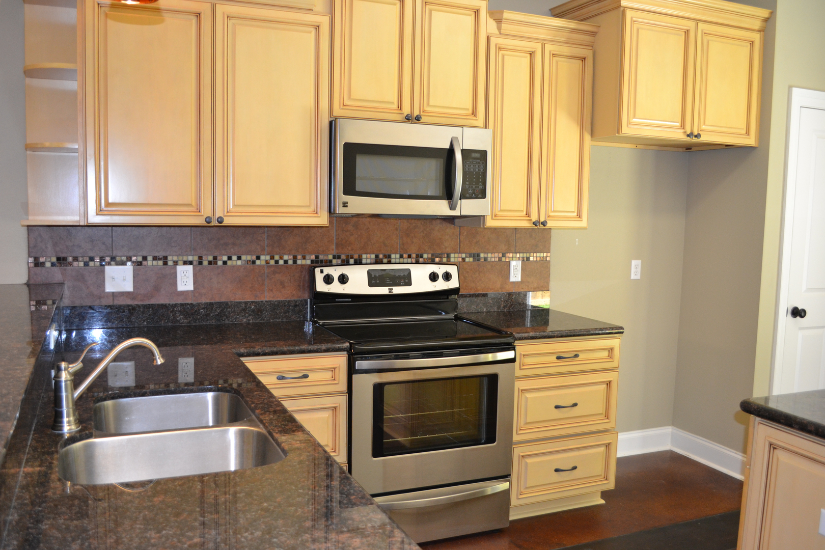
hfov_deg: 61.9
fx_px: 687
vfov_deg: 43.6
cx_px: 412
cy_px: 275
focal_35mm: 30
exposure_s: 1/60
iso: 900
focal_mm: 20
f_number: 3.8
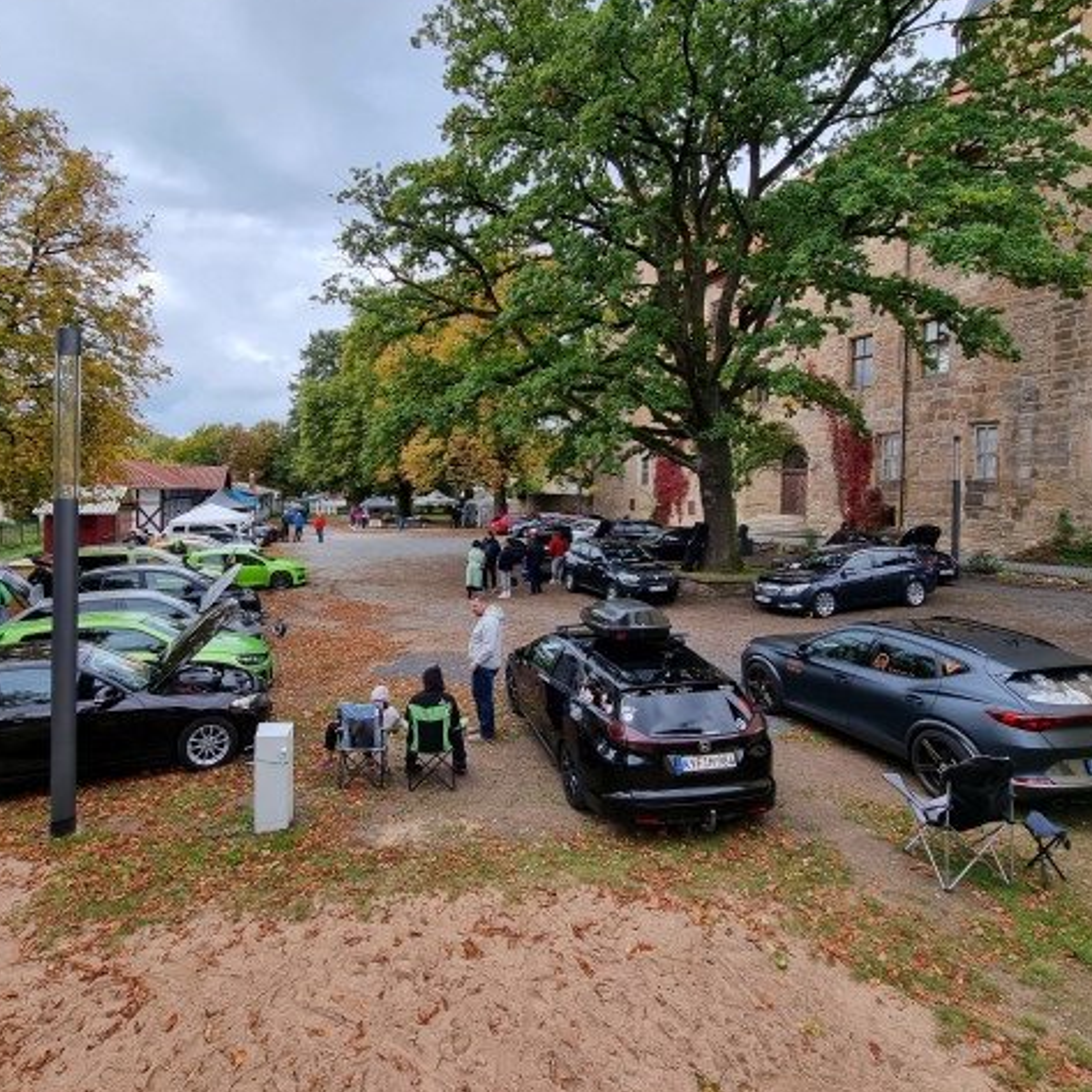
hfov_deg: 83.5
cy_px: 498
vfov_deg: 83.8
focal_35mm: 17
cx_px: 476
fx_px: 607
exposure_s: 1/690
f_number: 2.2
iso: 50
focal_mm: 2.2
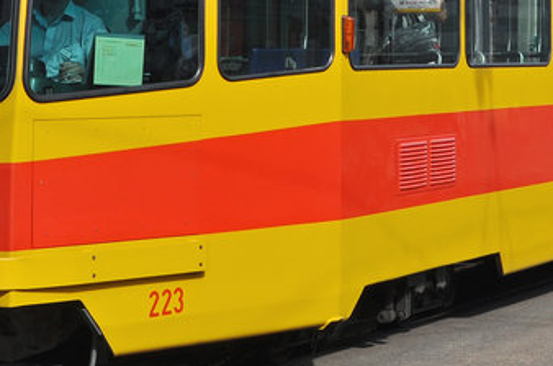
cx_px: 232
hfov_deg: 16.0
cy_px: -201
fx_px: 1962
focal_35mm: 128
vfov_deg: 10.3
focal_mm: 24
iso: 200
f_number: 6.3
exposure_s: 1/1000
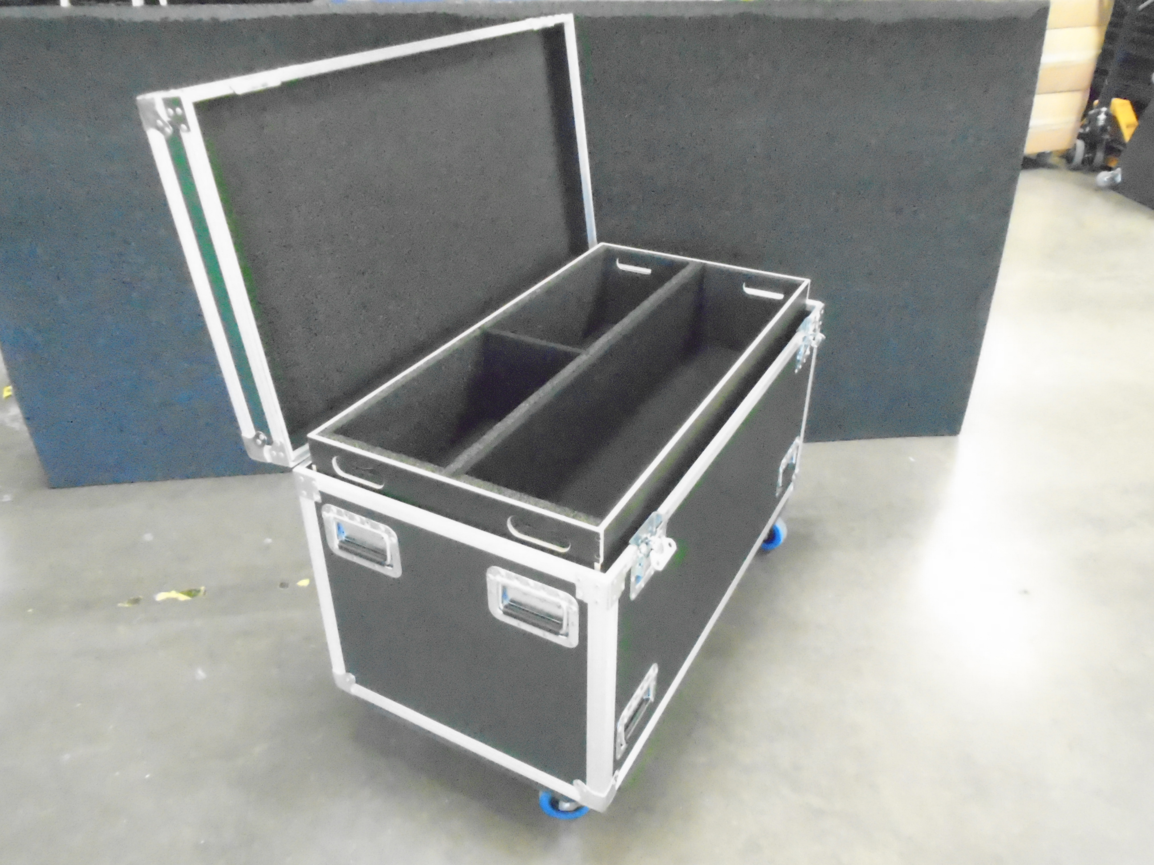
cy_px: 432
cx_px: 577
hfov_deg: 67.3
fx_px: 867
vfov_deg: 53.1
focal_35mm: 26
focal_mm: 4.6
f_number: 3.2
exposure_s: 1/60
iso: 3200
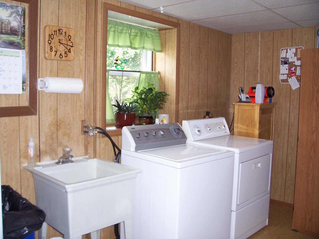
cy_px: 120
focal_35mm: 34
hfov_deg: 54.0
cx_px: 160
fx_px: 313
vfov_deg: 41.8
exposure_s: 1/60
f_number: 2.7
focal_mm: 5.6
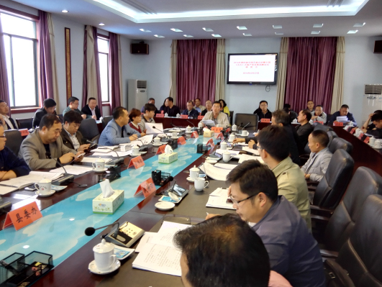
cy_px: 140
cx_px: 189
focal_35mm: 30
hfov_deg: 59.9
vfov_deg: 46.8
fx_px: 331
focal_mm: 3.8
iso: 160
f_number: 2
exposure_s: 1/33.3
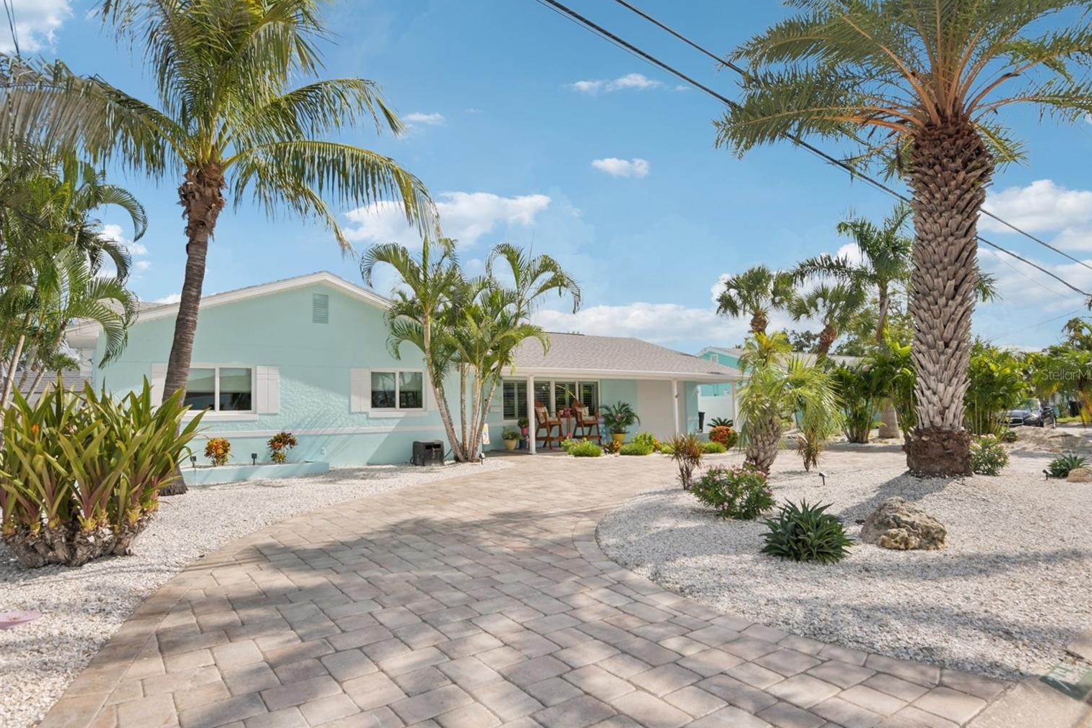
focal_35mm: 20
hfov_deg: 84.0
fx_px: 607
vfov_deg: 61.9
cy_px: 374
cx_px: 530
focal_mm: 19
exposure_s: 1/2500
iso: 400
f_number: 8
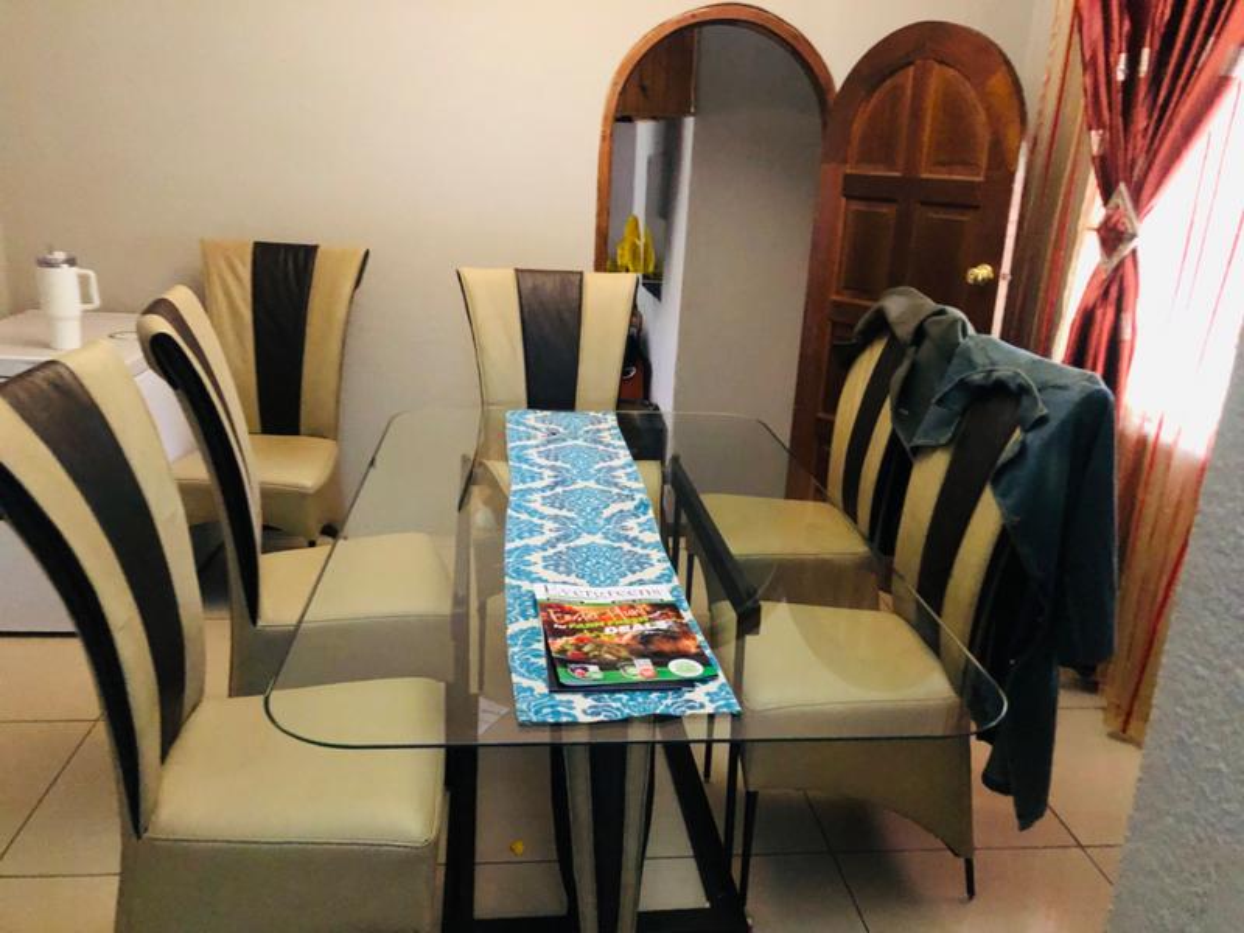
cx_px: 622
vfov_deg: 49.7
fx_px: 1006
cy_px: 466
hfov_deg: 63.4
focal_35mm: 28
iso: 100
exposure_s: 1/4
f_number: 1.8
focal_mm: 3.99
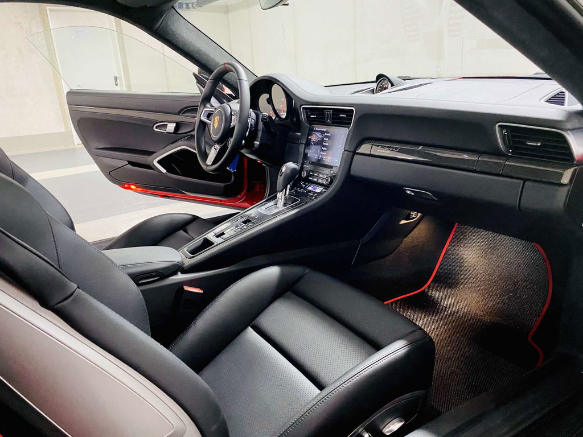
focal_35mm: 26
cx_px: 292
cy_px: 218
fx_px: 438
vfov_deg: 53.1
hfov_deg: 67.3
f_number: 1.8
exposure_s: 1/50
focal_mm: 4.25
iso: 500
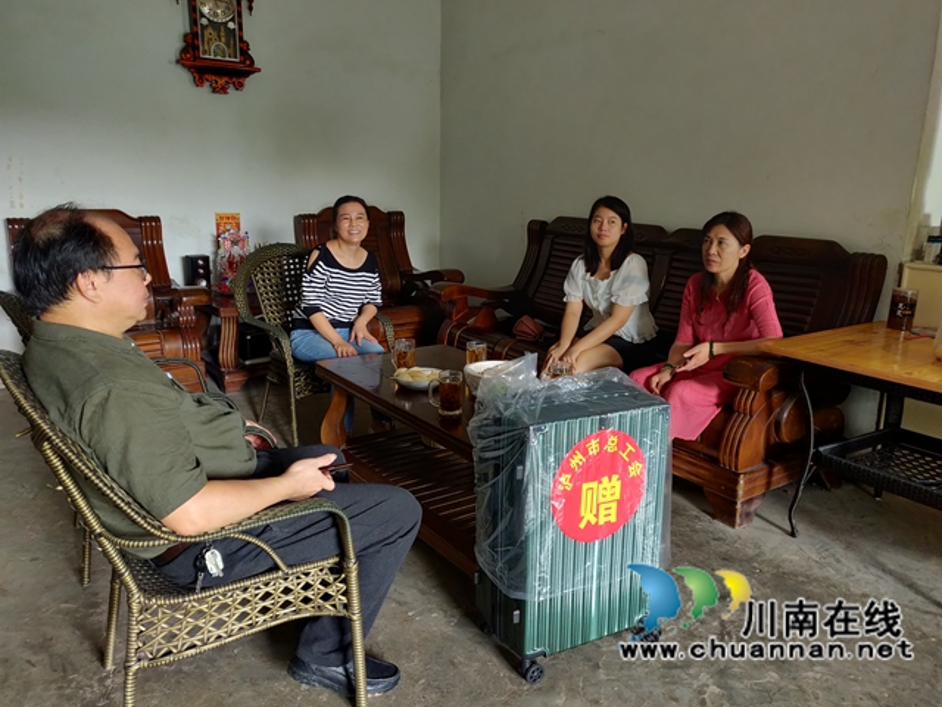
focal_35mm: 25
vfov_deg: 54.9
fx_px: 680
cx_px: 471
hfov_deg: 69.4
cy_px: 354
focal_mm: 4.25
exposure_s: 1/20
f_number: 1.7
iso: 640
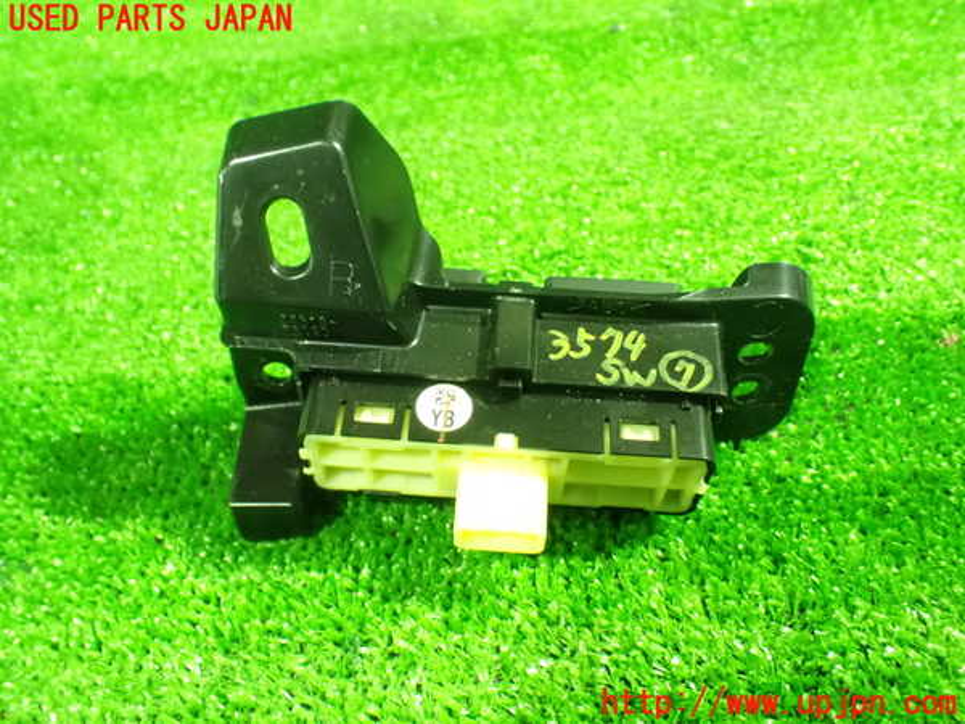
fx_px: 836
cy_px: 362
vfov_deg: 46.8
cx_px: 482
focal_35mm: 30
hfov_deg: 60.0
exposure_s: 1/25
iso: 1600
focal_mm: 5.4
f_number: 2.3
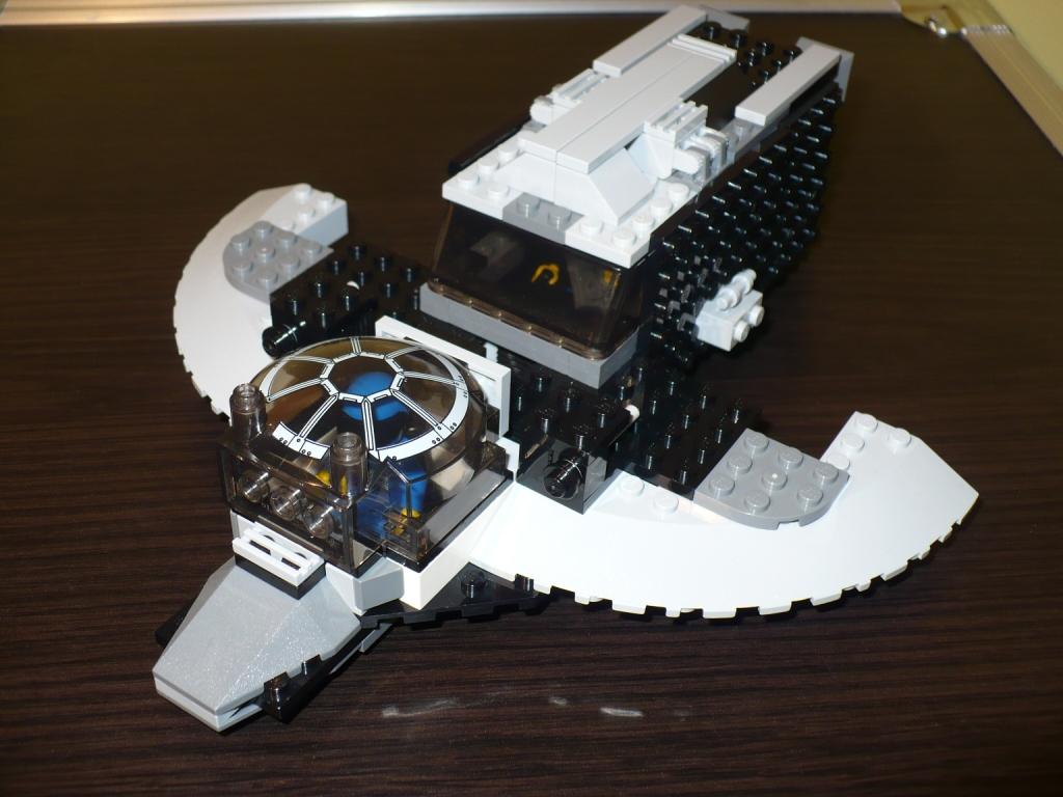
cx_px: 532
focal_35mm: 42
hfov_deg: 44.8
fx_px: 1290
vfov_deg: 34.3
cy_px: 398
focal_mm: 7
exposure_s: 1/30
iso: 100
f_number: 2.9
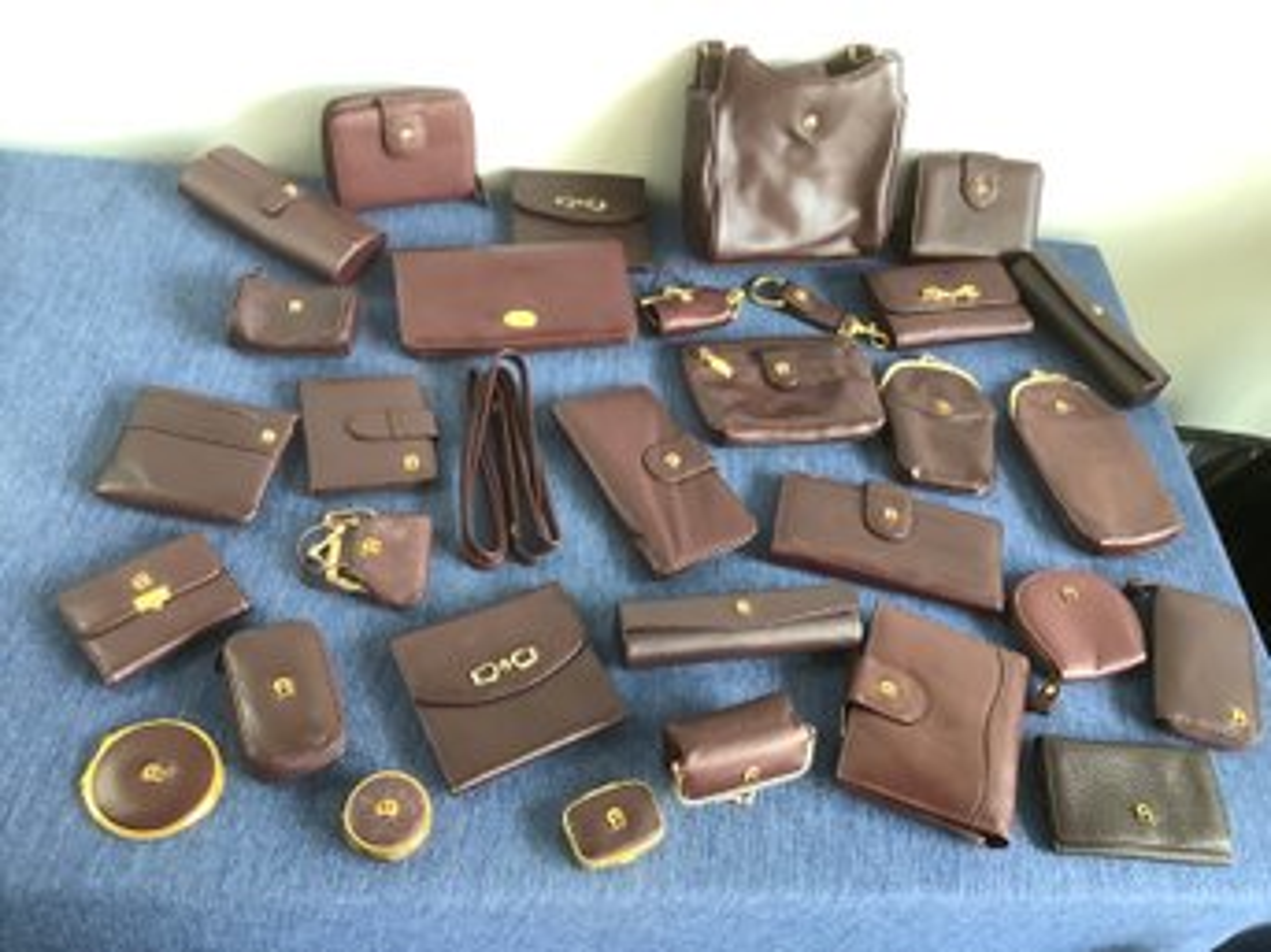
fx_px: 1138
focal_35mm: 31
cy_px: 476
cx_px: 636
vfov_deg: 45.4
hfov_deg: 58.4
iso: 125
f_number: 2.4
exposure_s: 1/60
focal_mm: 3.3
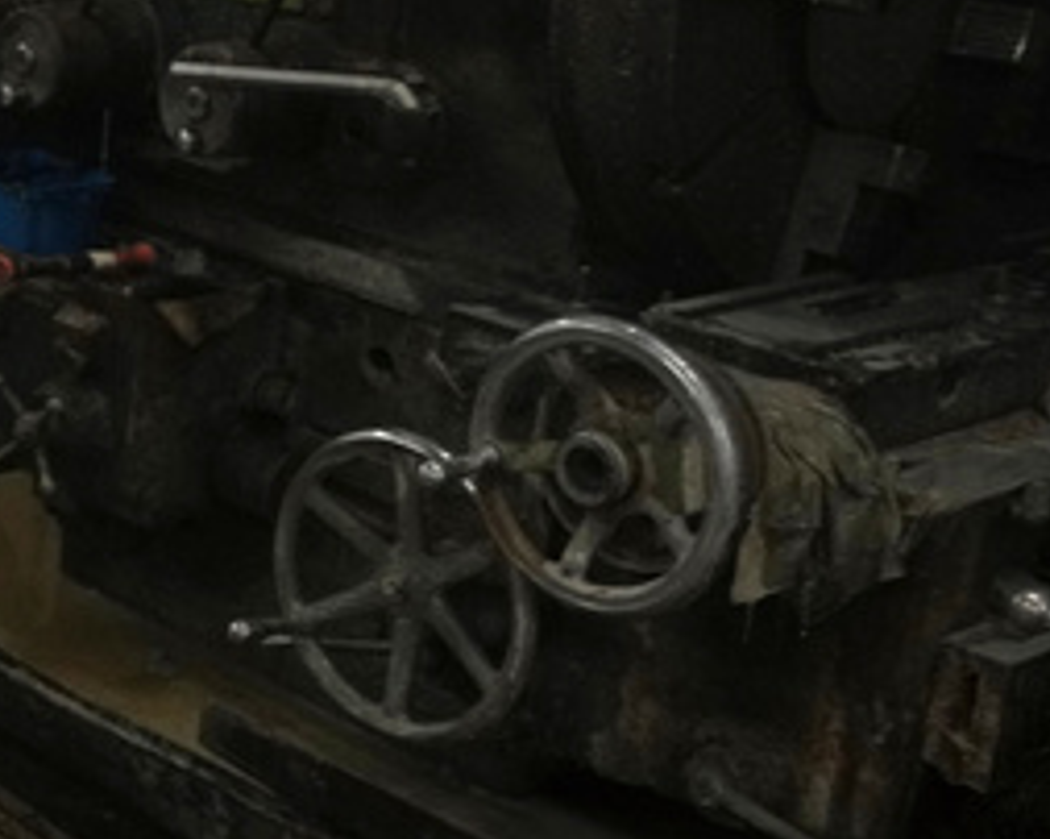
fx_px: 2360
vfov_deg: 20.0
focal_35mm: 76
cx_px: -361
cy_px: 210
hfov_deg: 22.2
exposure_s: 1/400
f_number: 4
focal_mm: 20
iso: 2000
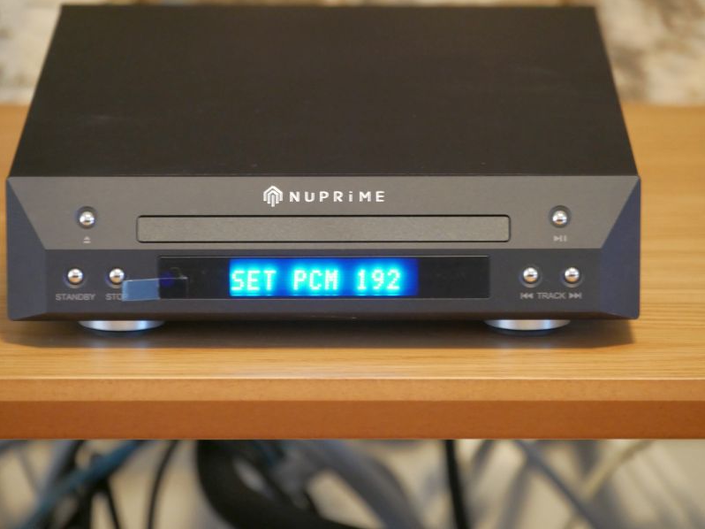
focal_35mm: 281
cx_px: 352
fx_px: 5721
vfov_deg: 5.3
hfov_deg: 7.1
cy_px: 264
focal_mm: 140
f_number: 5.6
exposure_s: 1/10
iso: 3200
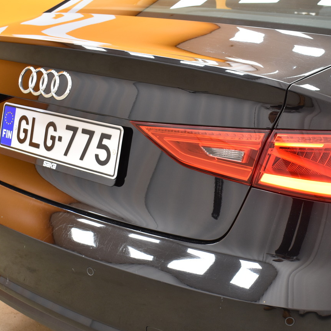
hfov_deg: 32.0
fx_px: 573
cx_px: 213
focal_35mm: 53
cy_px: 204
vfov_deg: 32.1
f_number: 3.8
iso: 500
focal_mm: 22
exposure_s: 1/40
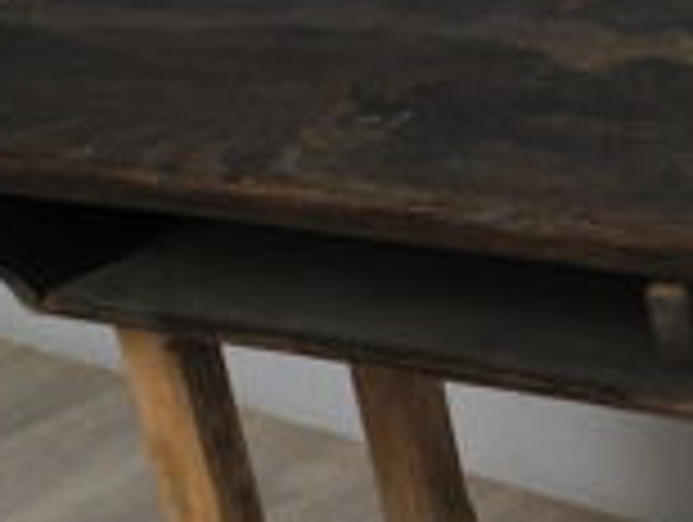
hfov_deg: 16.3
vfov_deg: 13.3
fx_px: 2186
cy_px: 626
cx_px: 1076
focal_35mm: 109
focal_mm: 6
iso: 400
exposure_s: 1/30.7
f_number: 2.8
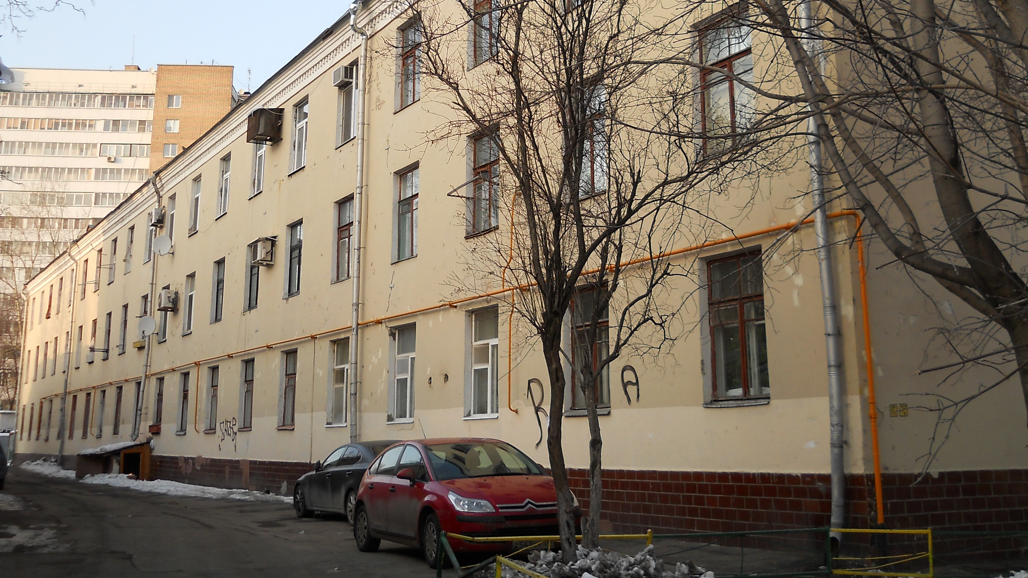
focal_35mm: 45
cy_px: 194
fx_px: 1227
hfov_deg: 45.5
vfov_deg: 26.4
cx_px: 516
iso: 80
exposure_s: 1/250
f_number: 3.1
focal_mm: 6.72
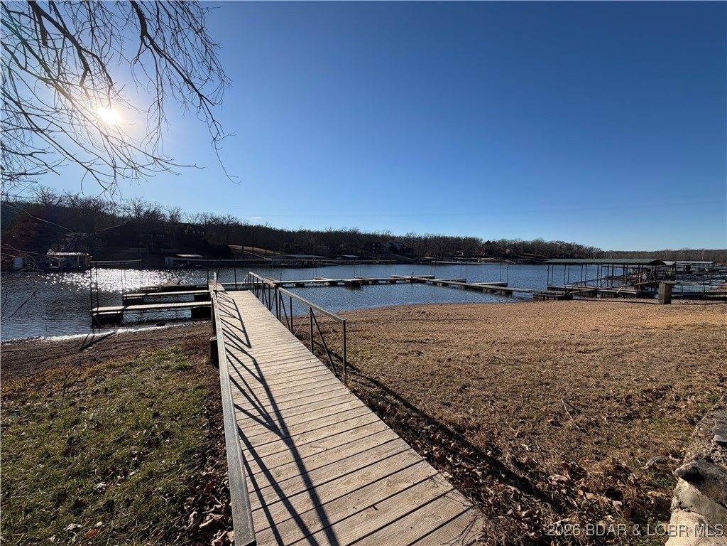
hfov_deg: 102.1
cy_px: 273
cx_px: 364
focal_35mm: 14
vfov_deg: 85.7
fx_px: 294
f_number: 2.2
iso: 25
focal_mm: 2.22
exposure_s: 1/1285
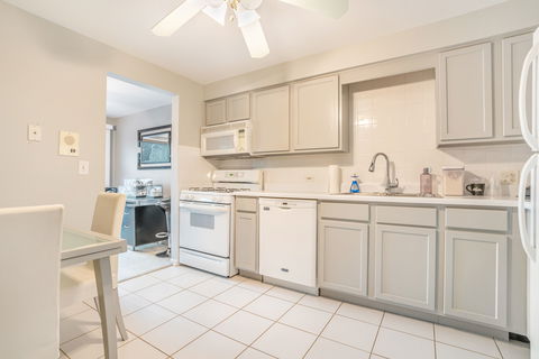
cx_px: 270
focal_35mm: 16
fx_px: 240
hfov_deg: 96.7
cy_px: 180
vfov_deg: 73.7
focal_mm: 16
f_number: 9
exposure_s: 1
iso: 640
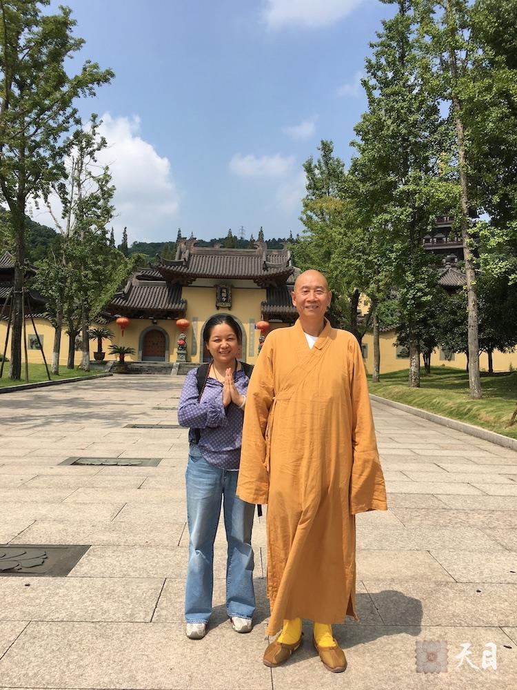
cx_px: 258
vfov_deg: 61.7
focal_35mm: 29
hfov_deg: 48.2
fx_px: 577
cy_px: 345
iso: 25
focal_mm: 4.15
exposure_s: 1/1603
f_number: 2.2
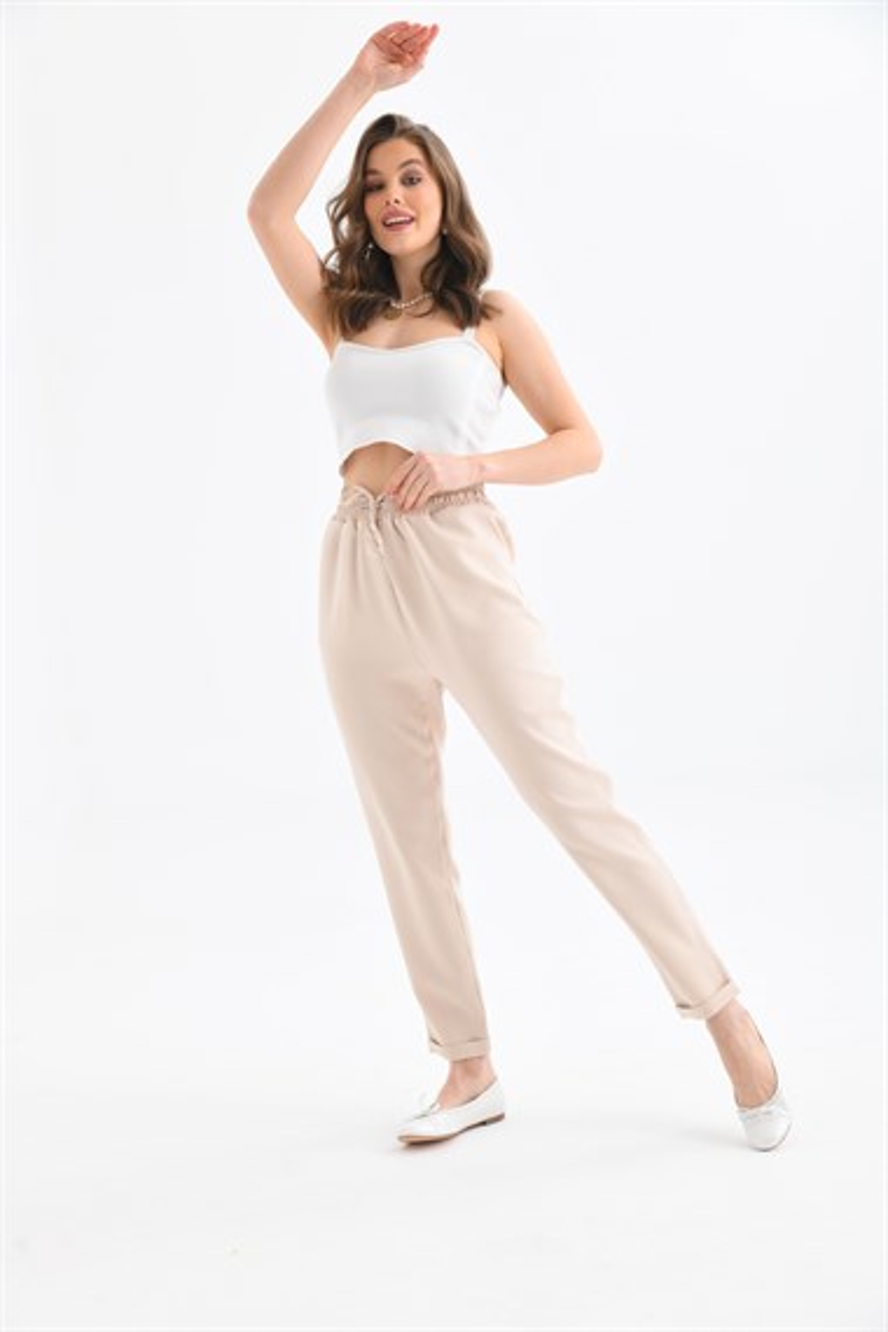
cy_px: 666
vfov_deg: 39.6
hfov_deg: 27.0
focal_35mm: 50
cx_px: 444
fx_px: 1850
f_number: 6.3
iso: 160
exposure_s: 1/125
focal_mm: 50
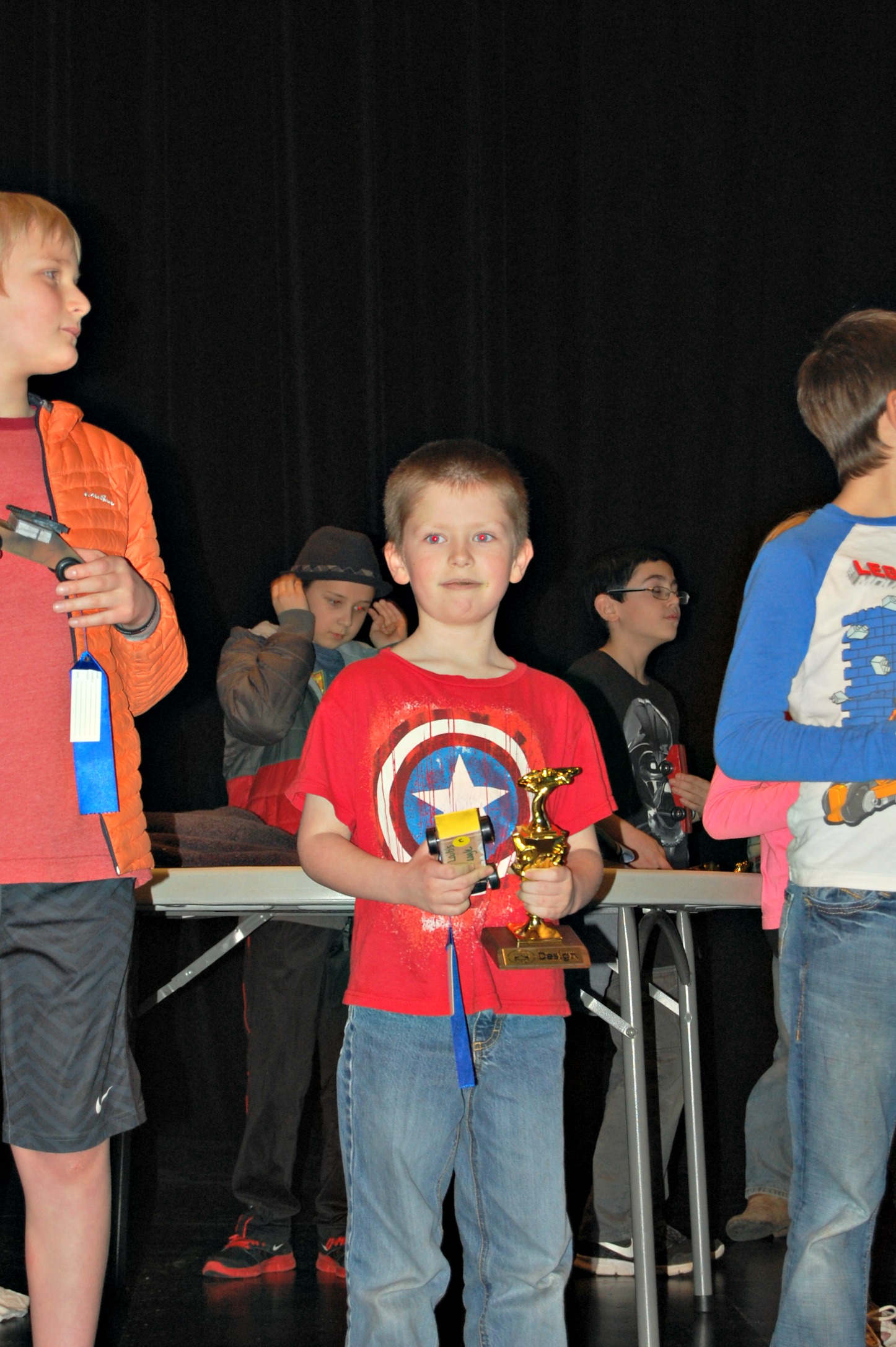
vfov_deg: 24.6
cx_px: 448
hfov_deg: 16.5
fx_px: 3086
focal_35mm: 82
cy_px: 674
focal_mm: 55
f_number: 5.6
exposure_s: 1/60
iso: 400
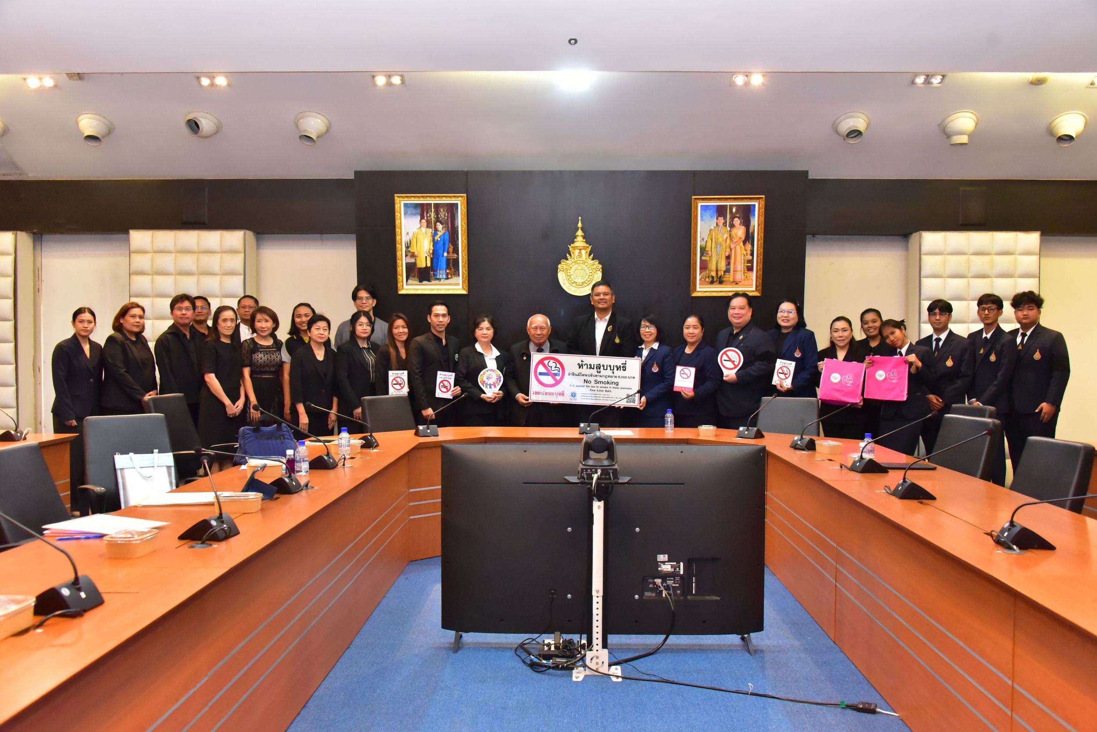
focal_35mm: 32
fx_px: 975
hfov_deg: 58.7
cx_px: 548
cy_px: 366
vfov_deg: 41.2
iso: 8000
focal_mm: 32
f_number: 5.6
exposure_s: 1/125
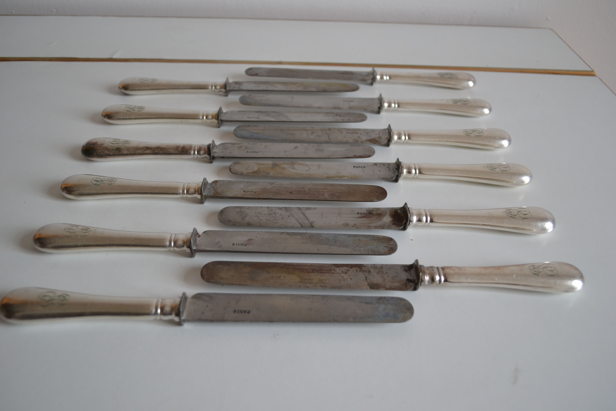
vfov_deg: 43.6
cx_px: 308
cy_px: 206
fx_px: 513
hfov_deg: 61.9
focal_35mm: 30
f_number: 4
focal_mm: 20
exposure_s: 1/60
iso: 400
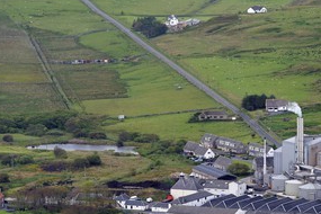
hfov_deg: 7.0
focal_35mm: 295
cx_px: 207
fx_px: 2630
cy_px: 130
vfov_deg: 4.7
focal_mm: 200
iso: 400
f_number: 6.3
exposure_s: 1/800
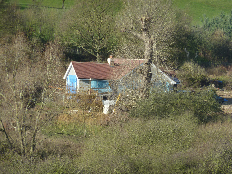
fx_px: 1622
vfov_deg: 6.1
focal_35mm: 242
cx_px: 116
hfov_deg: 8.2
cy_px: 87
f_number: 4.7
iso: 80
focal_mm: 39.7
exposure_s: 1/250
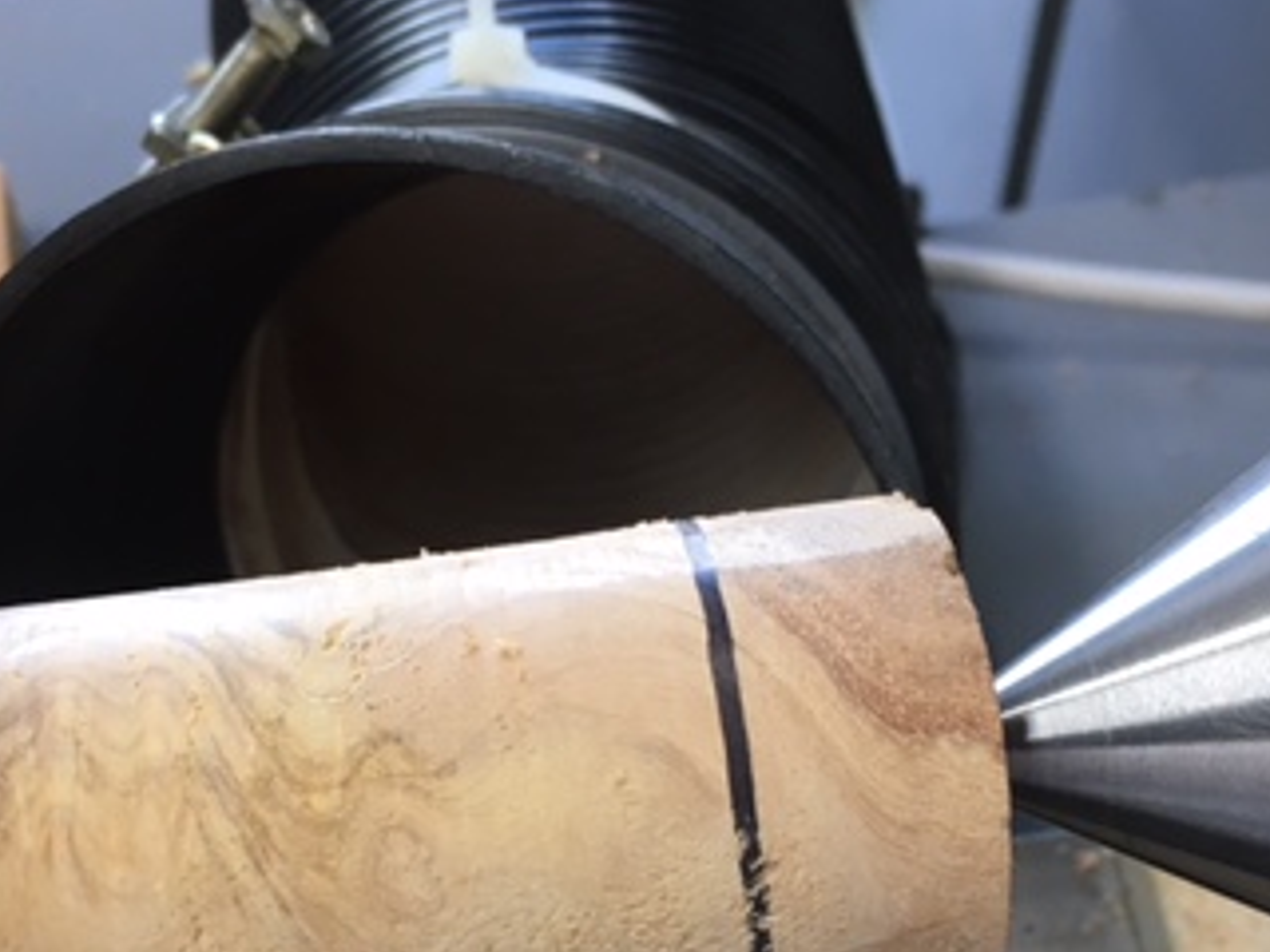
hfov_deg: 33.2
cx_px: 659
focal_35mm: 58
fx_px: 2128
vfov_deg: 24.7
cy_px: 809
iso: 25
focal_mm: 4.15
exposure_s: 1/30
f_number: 2.2
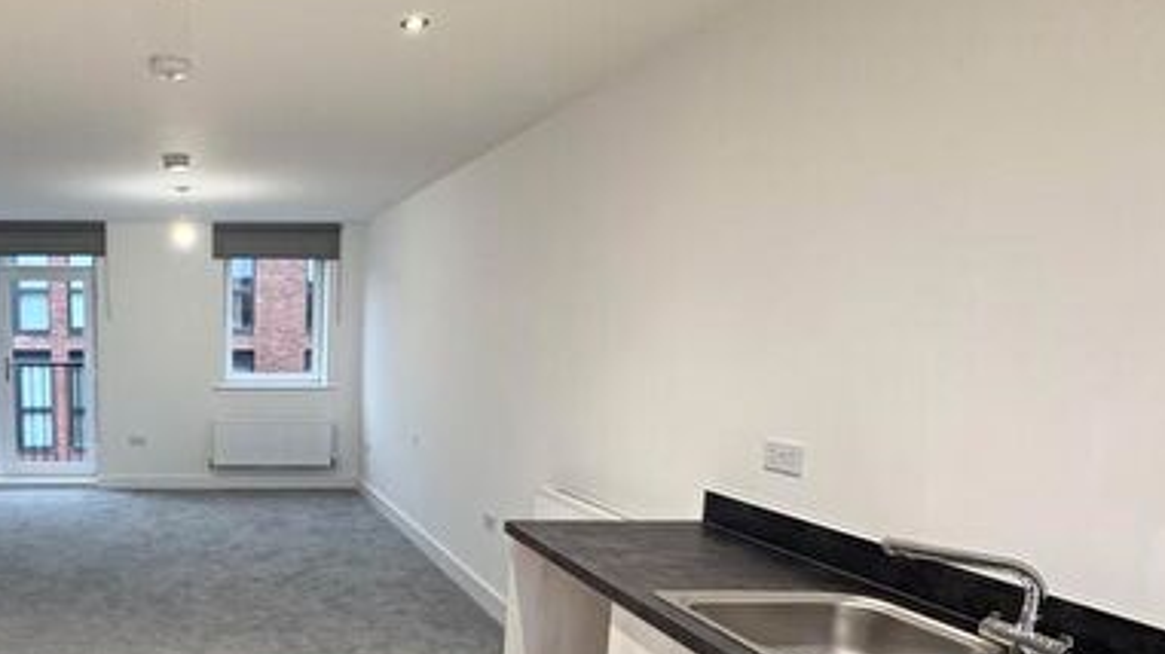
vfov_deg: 40.6
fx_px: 865
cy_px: 469
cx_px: 199
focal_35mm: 28
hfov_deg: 61.1
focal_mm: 2.22
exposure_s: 1/60
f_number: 2.2
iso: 250
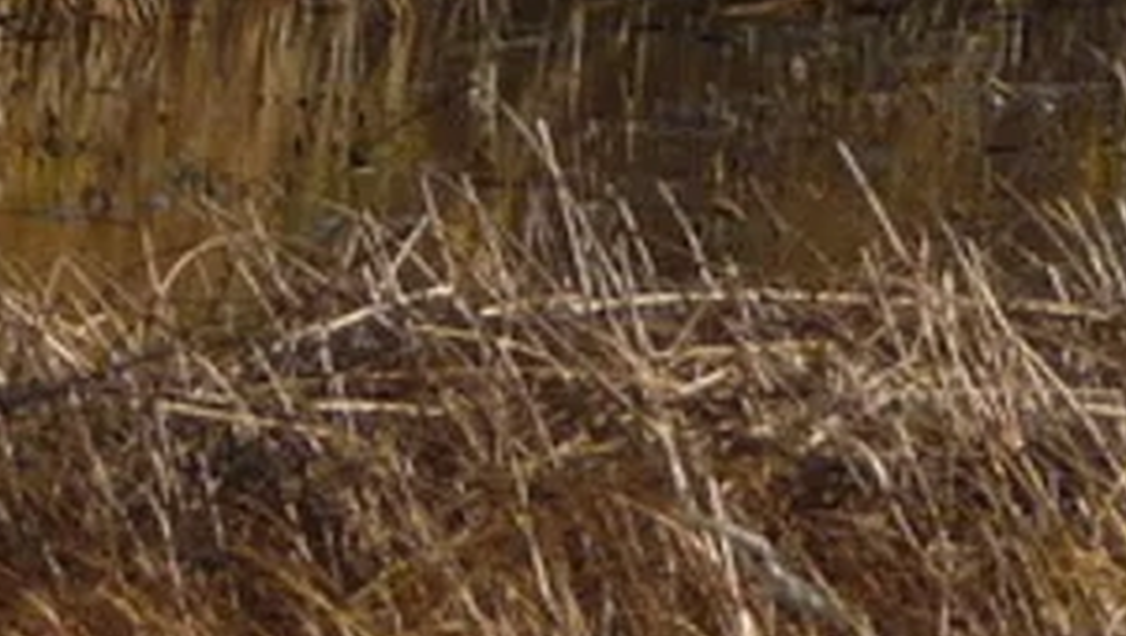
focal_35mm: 791
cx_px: 75
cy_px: -801
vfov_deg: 1.5
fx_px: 23640
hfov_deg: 2.7
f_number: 4.7
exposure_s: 1/320
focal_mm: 19.1
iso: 100
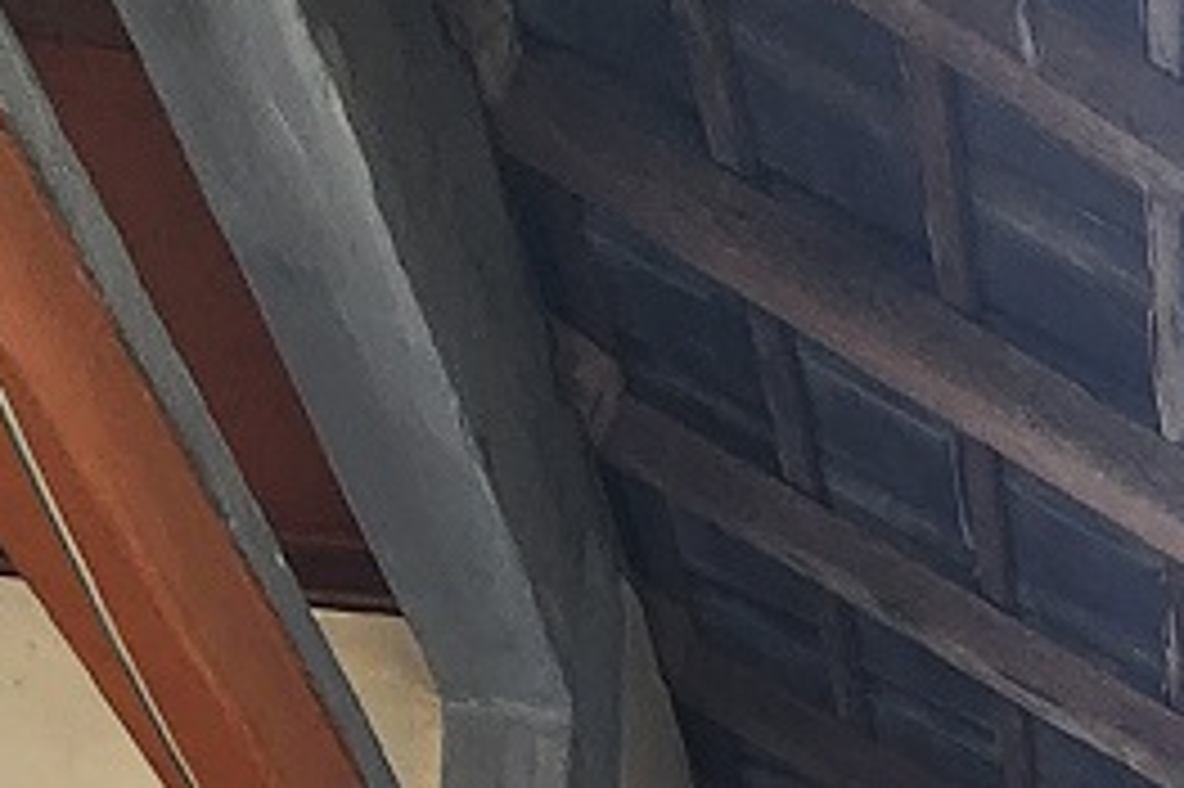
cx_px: 1670
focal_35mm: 72
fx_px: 2366
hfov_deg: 23.6
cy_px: 2341
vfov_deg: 11.4
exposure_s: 1/50
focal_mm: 2.2
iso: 125
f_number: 2.2
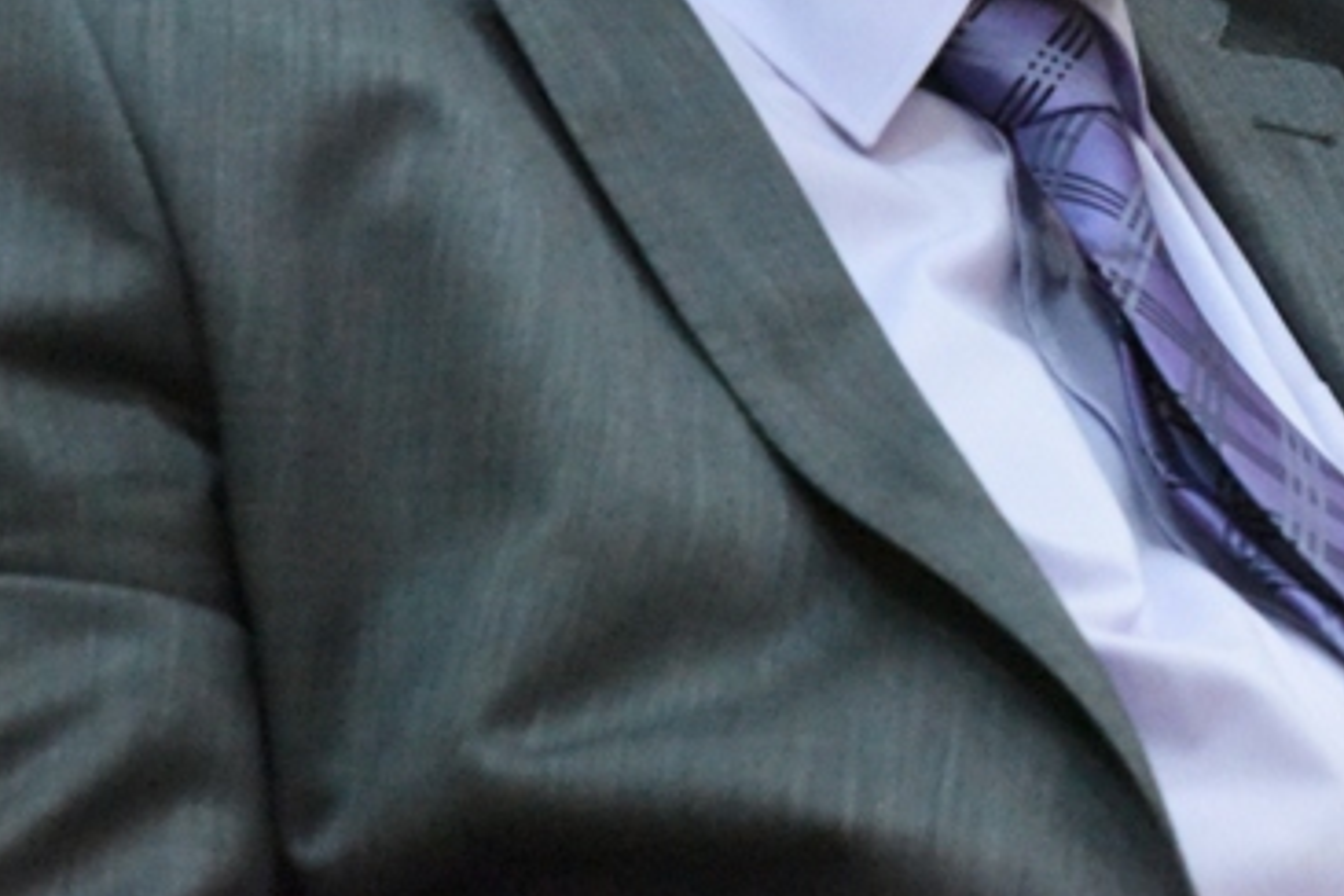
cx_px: 1069
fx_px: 10453
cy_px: -343
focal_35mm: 280
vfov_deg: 4.9
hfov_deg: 7.3
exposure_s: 1/320
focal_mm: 100
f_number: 9
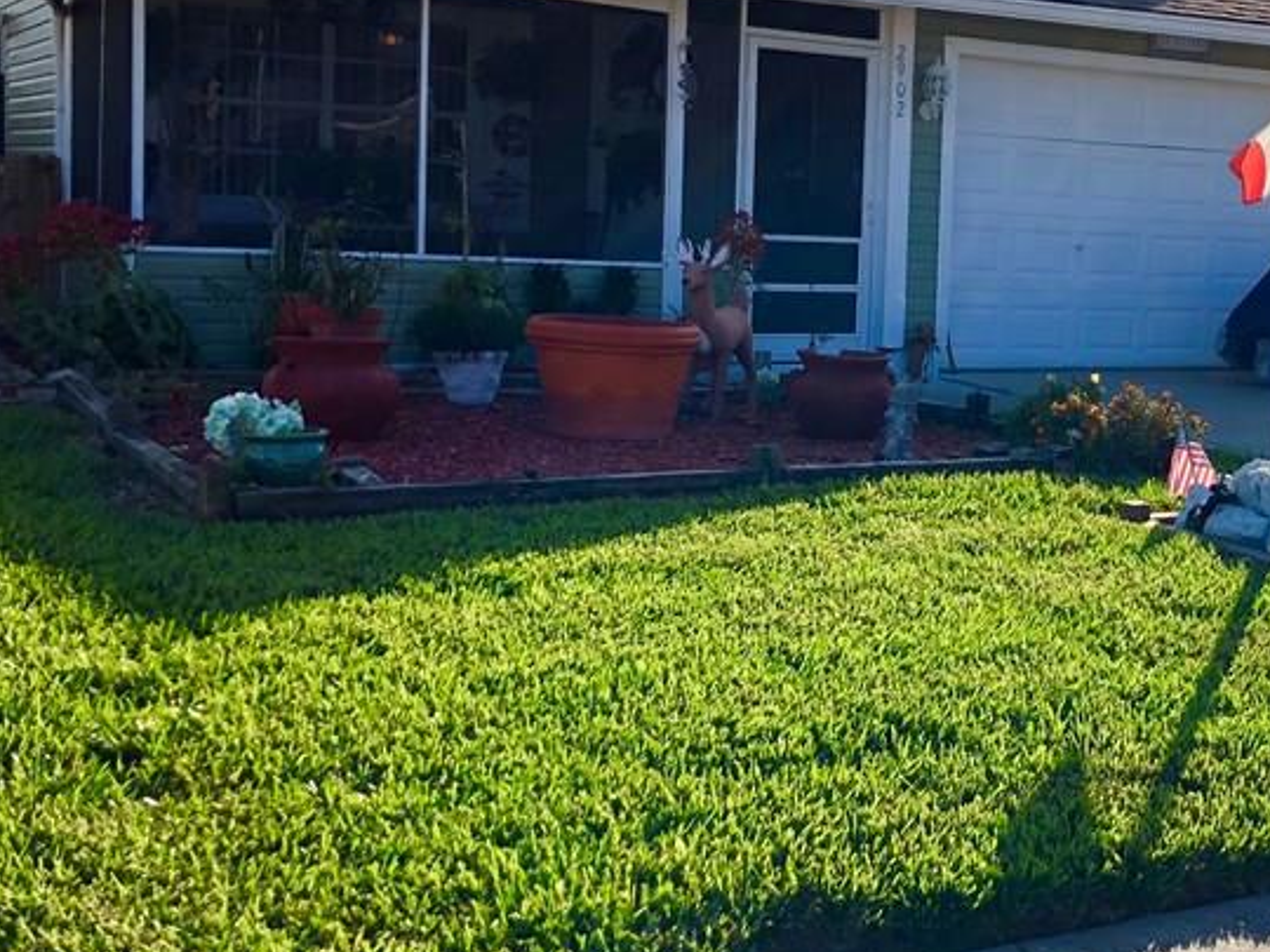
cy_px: 383
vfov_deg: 26.5
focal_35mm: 55
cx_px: 1110
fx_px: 2018
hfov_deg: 33.3
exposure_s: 1/1389
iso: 20
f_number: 1.8
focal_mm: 3.99
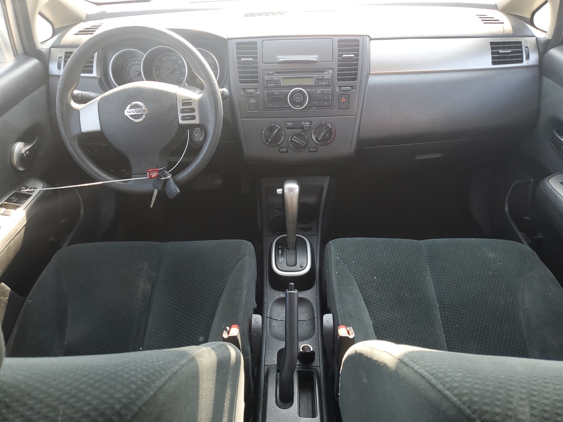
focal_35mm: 26
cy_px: 211
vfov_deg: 53.1
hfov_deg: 67.3
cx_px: 282
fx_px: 423
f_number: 1.5
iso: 50
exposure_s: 1/123
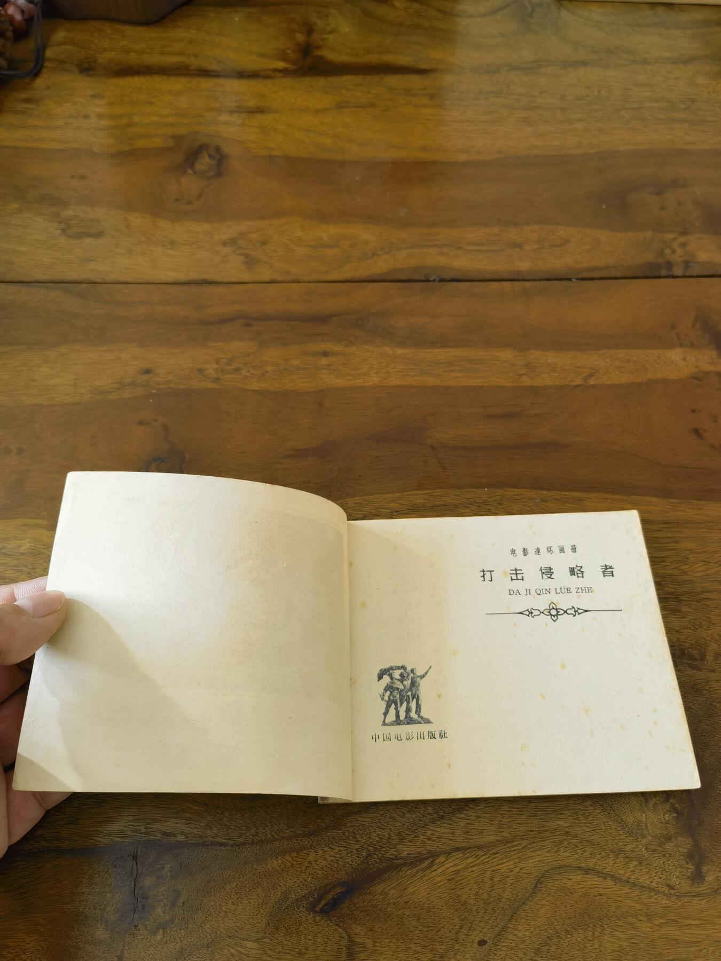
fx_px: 750
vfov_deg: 65.3
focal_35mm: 27
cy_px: 480
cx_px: 360
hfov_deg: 51.4
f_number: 1.9
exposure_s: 1/120
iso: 125
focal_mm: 6.67
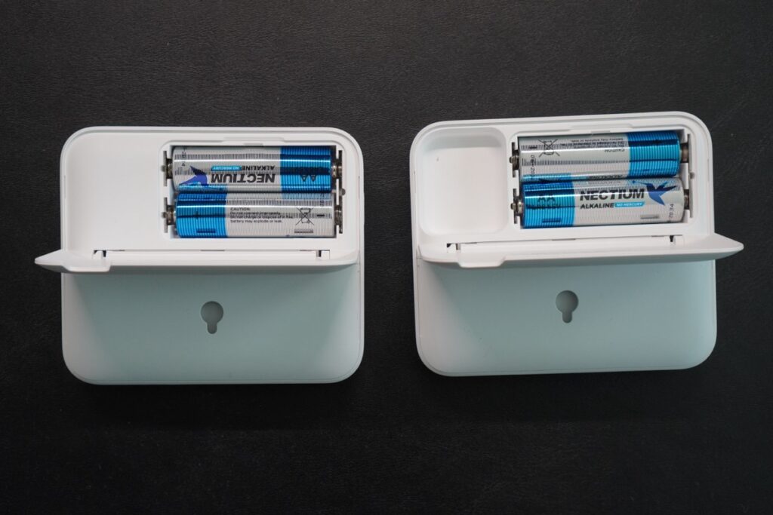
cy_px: 258
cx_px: 386
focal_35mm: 52
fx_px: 1127
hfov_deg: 37.8
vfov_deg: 25.8
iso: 1250
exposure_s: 1/60
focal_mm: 35
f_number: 5.6
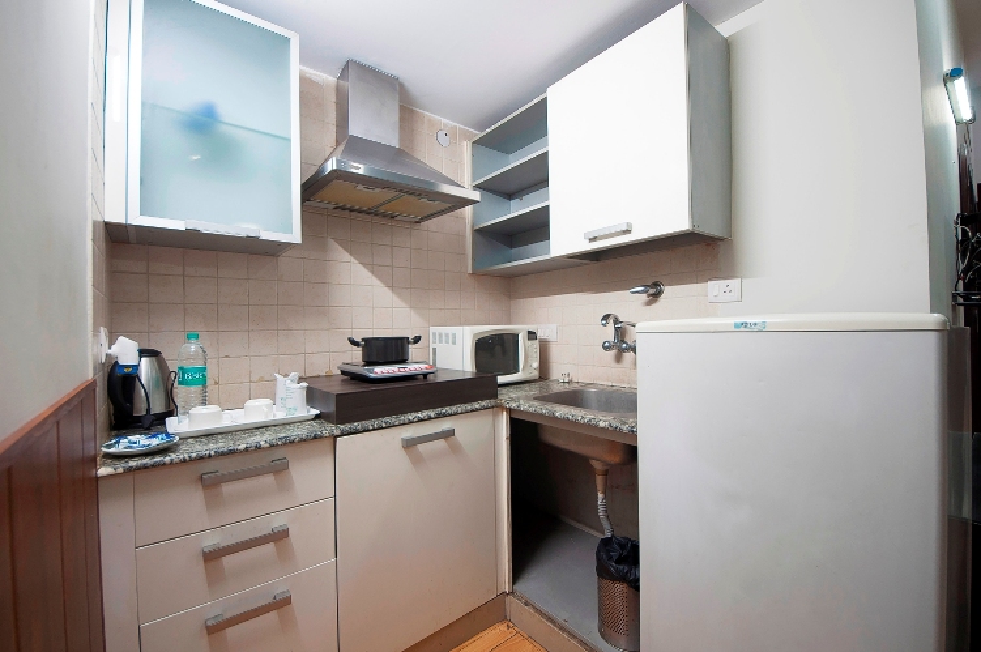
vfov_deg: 80.1
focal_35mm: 14
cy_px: 326
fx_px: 388
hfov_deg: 103.3
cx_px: 490
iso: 250
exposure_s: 1/8
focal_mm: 9.5
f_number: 4.8
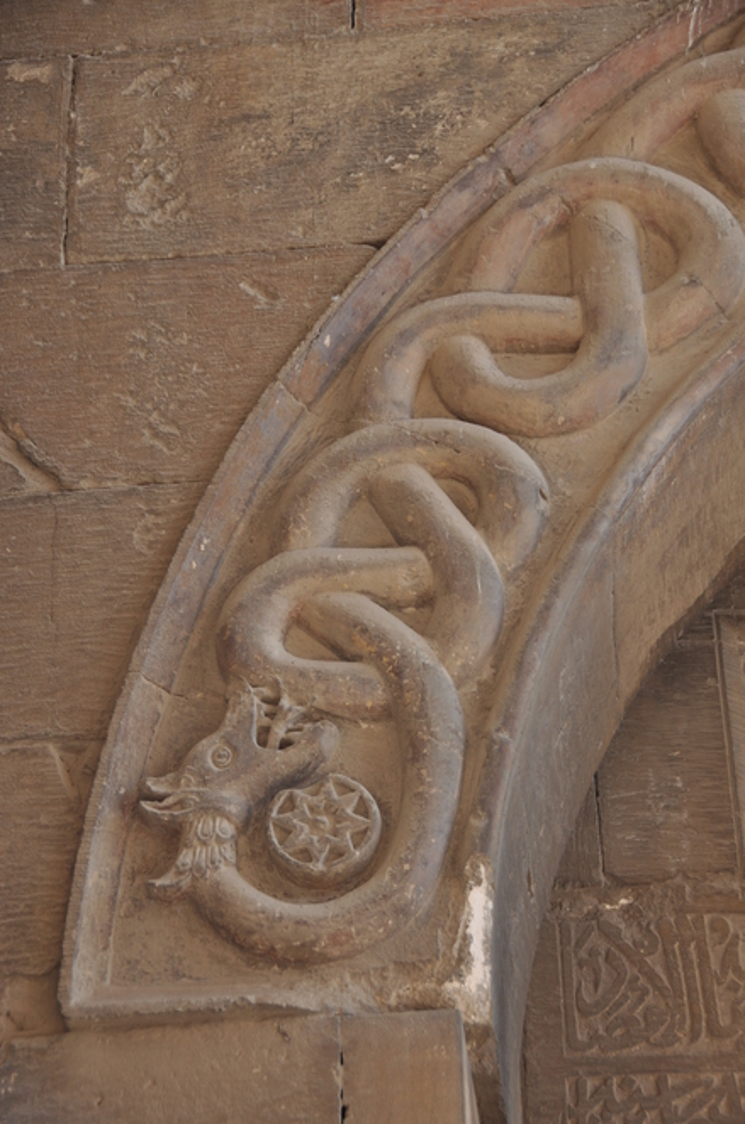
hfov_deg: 14.7
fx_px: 2897
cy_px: 562
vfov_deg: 21.9
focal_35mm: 93
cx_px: 372
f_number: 4.8
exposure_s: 1/320
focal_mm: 62
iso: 200
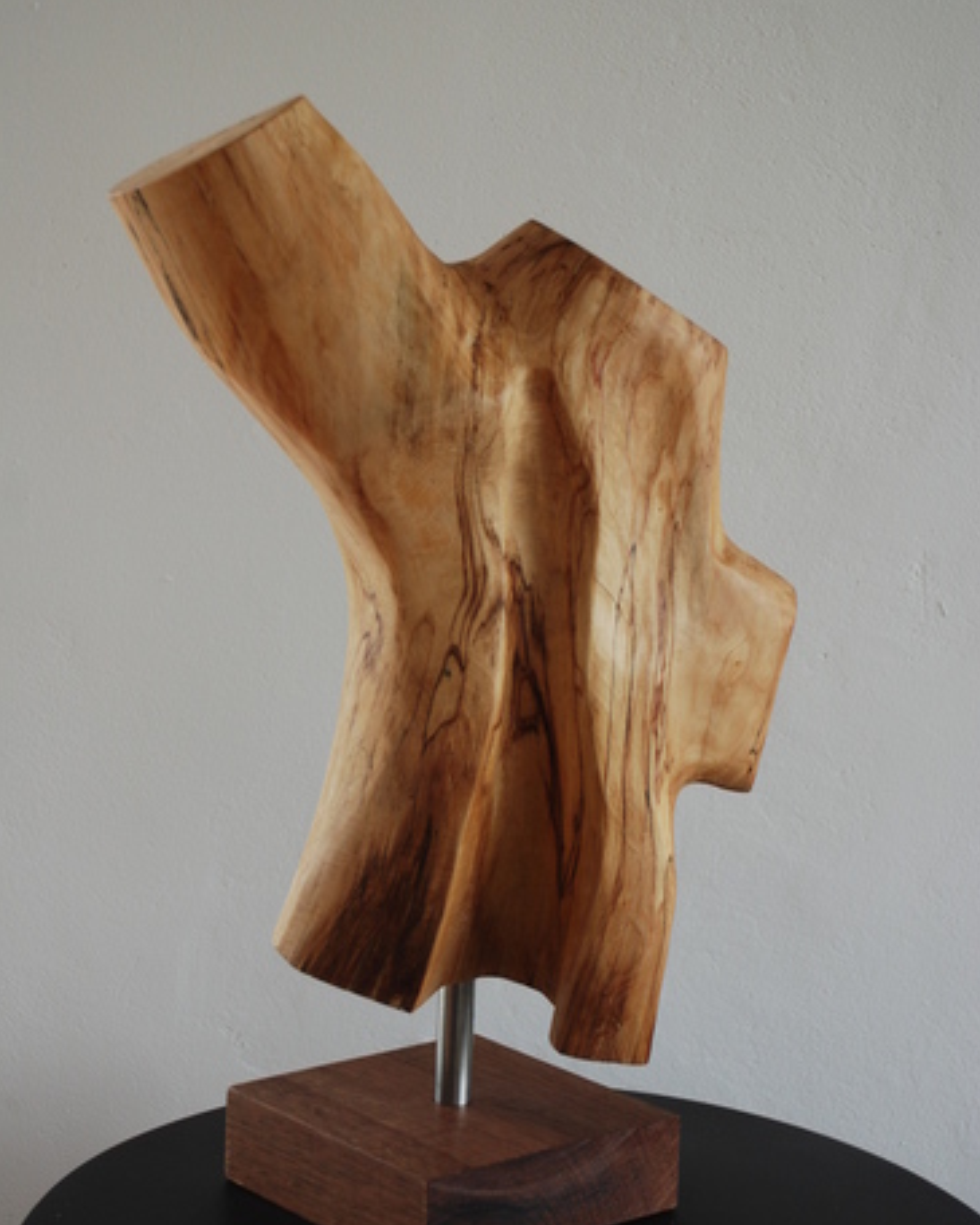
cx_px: 491
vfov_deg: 27.9
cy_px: 634
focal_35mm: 68
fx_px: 2465
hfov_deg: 22.5
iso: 400
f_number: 4.5
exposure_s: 1/30
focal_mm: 40
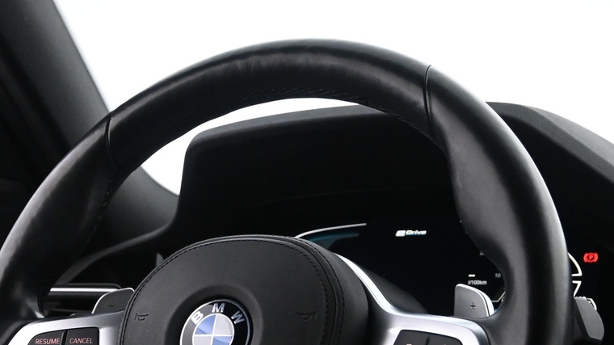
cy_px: 326
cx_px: 253
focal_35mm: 67
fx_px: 1091
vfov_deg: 17.6
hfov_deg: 31.4
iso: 2500
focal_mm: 20
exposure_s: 1/40
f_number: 3.8
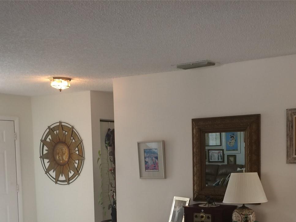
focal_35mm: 48
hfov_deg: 39.3
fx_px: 410
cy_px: 183
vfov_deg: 29.4
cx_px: 191
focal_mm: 4.15
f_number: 2.2
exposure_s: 1/30
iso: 50
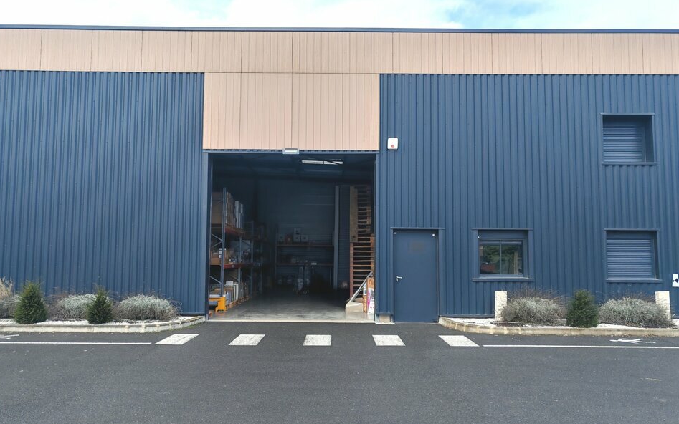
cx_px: 338
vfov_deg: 43.1
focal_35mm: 29
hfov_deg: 64.6
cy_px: 222
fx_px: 537
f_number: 1.95
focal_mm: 5.52
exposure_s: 1/720
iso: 50
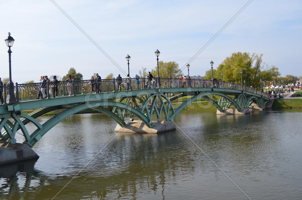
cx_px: 151
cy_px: 100
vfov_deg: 39.8
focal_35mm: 33
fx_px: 276
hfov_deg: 57.3
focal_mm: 22
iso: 400
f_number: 6.3
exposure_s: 1/1600
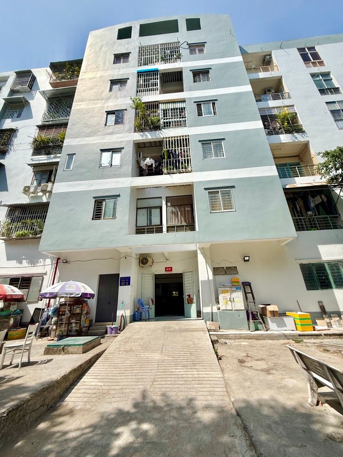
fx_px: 185
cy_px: 228
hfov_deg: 85.7
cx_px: 172
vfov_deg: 102.1
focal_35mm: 14
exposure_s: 1/2506
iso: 50
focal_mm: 2.22
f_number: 2.2
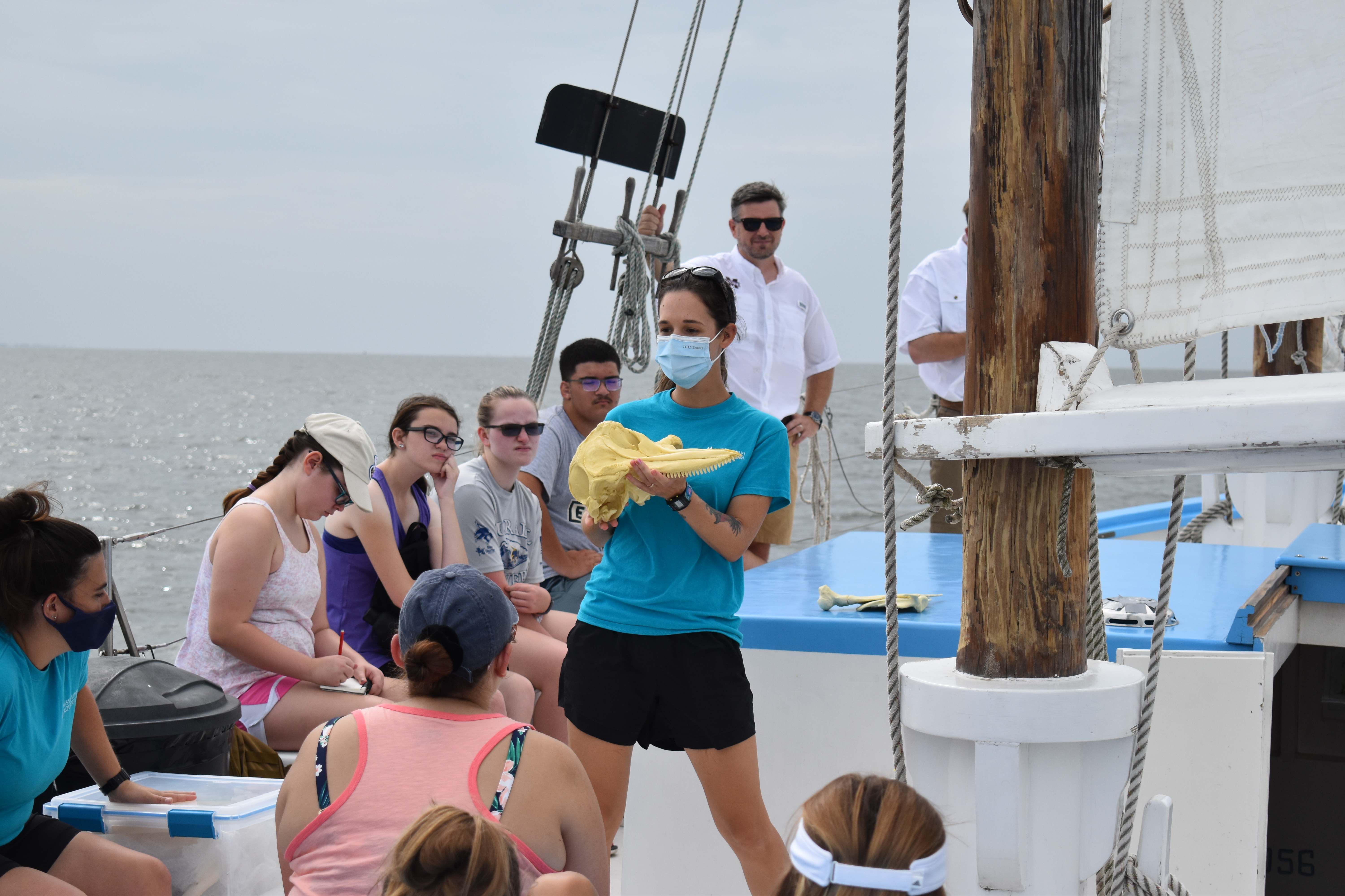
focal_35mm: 82
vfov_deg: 16.6
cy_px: 448
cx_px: 672
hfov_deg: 24.6
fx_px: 3082
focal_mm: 55
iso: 400
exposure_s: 1/1600
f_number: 6.3
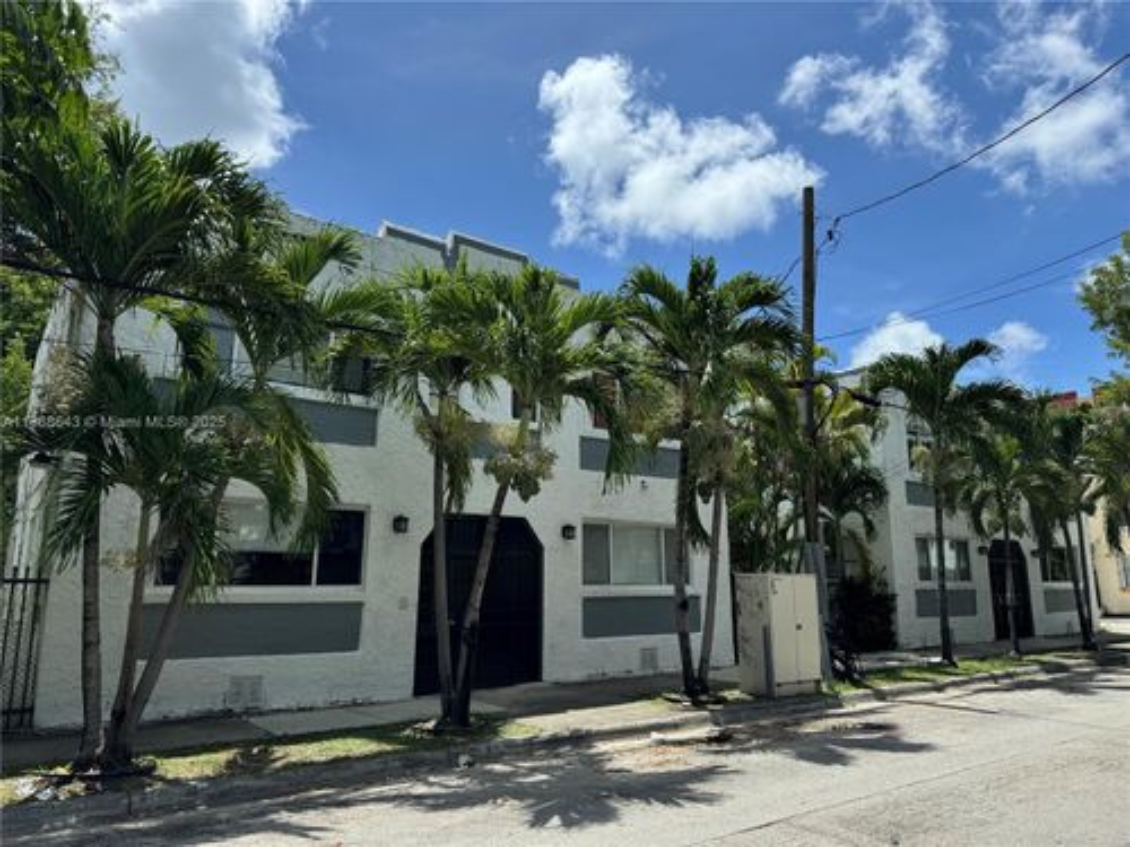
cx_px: 565
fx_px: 783
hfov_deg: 71.6
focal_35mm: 24
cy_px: 424
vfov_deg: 56.8
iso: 80
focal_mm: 6.76
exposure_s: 1/4950
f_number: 1.78
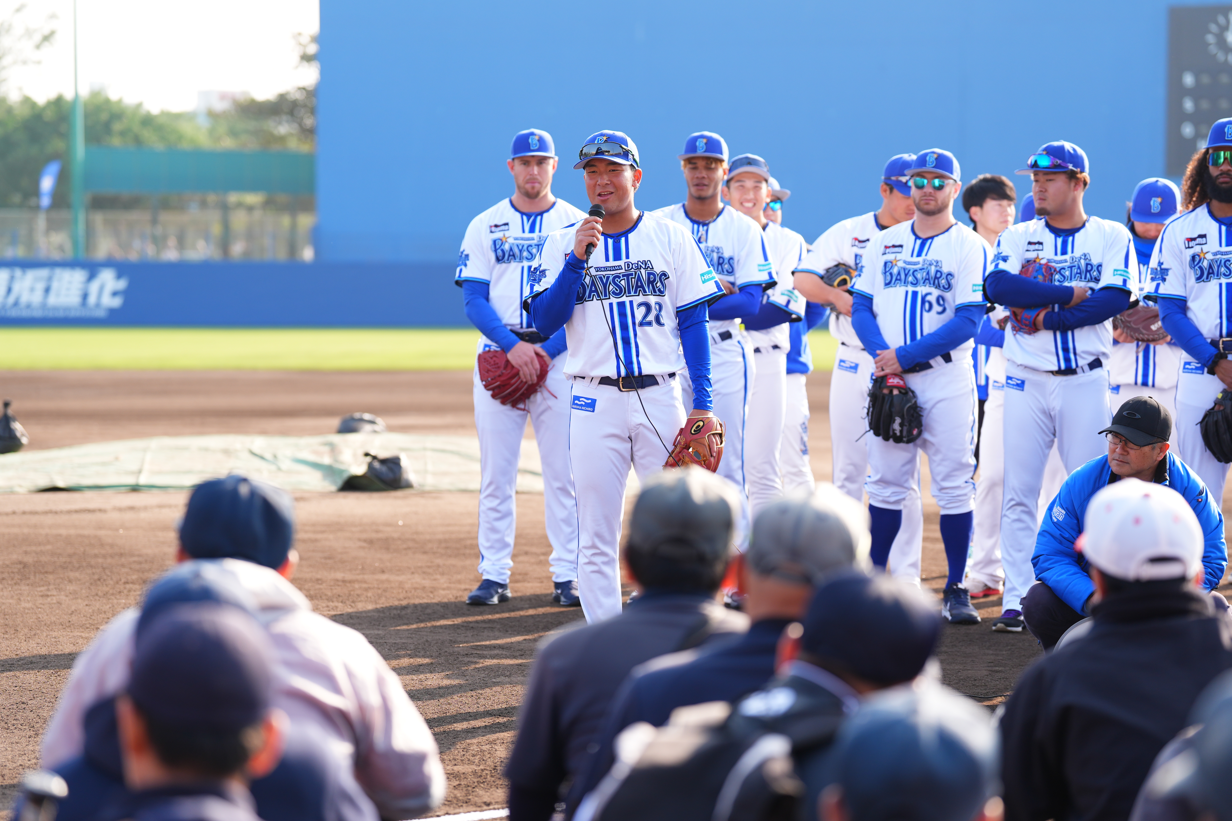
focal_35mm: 114
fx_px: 3901
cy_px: 421
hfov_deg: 17.9
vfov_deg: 12.0
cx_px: 622
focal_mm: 111
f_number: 2.8
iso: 125
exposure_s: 1/1000
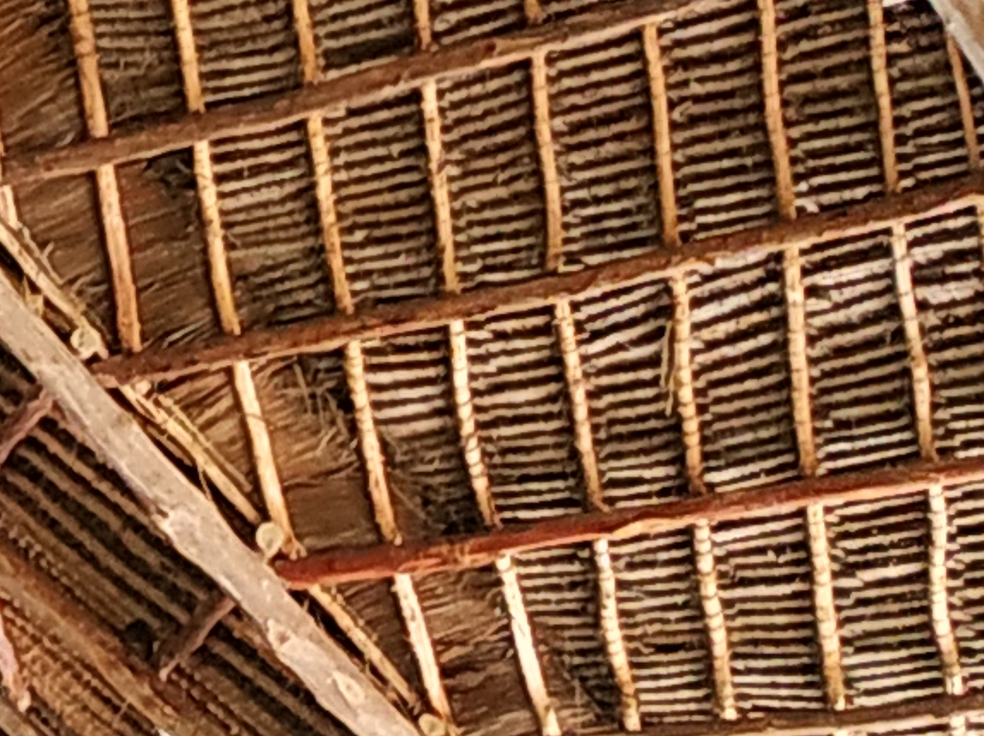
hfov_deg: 10.3
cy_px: 649
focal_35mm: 169
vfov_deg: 8.7
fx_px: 4801
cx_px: -1281
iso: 400
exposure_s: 1/25
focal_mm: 3.94
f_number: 1.9
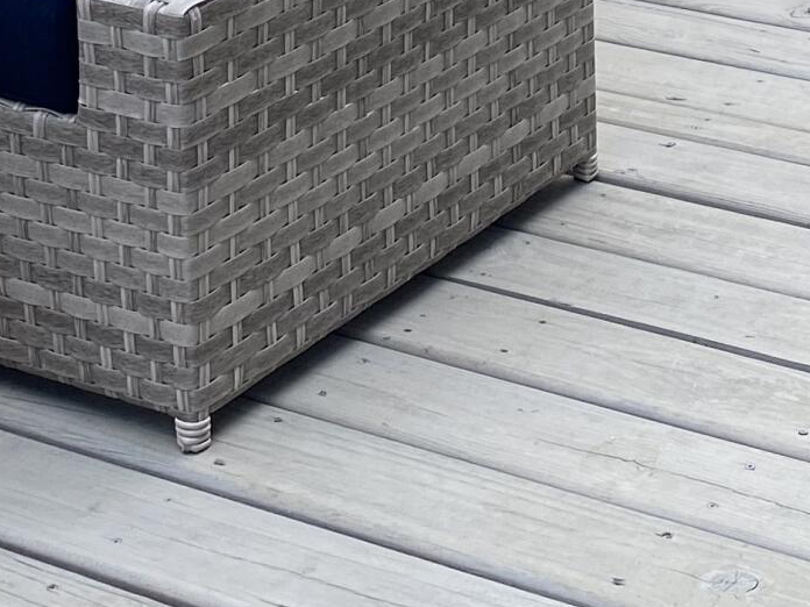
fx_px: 2621
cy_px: -602
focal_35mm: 112
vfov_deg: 11.8
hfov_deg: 17.4
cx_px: 695
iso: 32
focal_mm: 4.25
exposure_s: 1/1114
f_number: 1.8
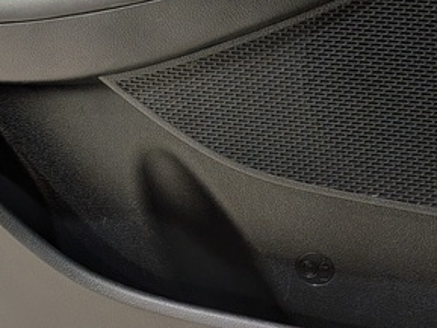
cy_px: 27
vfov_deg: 17.1
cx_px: 95
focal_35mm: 85
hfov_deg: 22.7
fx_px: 1074
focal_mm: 4.53
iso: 133
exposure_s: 1/120
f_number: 1.7
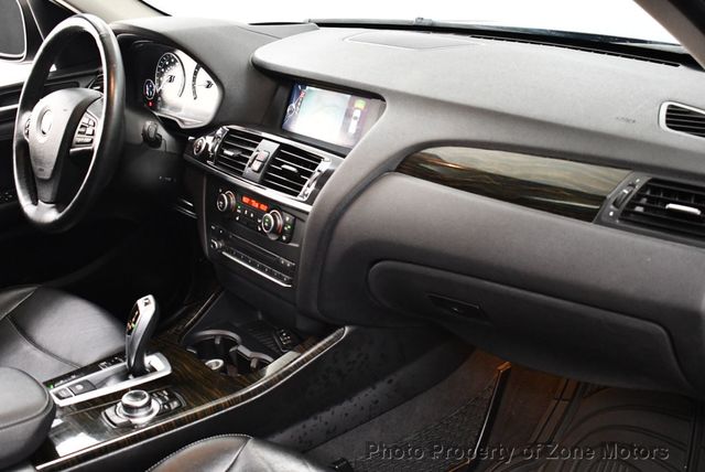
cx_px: 352
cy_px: 236
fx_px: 823
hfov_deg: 46.4
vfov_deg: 32.0
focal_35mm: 42
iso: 3200
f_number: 3.8
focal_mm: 21
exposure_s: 1/80
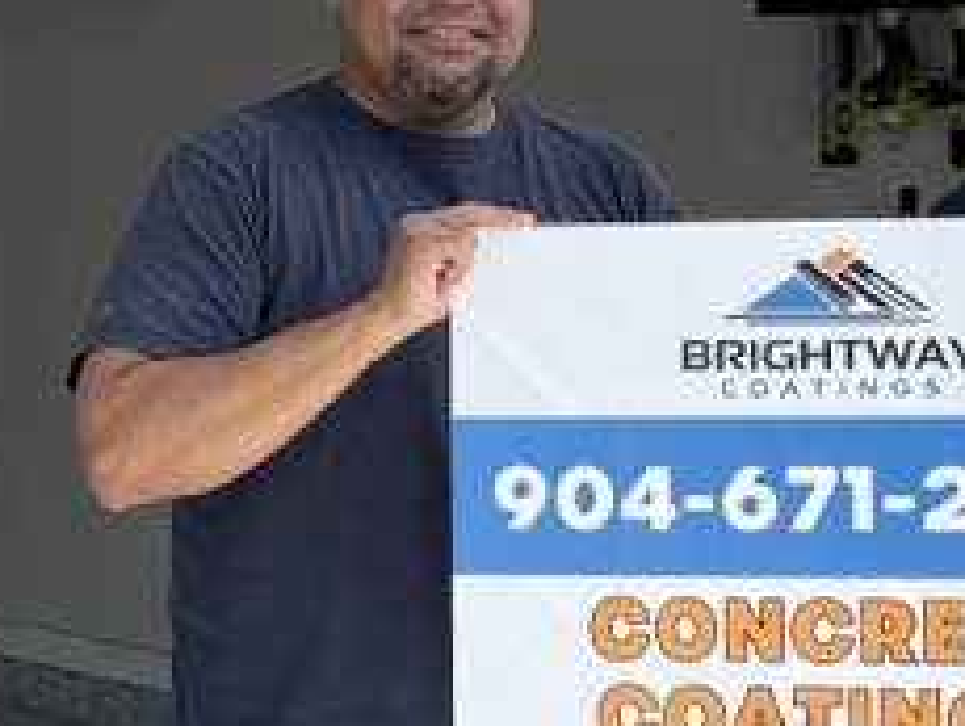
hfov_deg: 15.5
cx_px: 38
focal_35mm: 125
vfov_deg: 11.9
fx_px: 3488
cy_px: 340
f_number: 1.78
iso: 80
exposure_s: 1/1524
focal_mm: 6.76
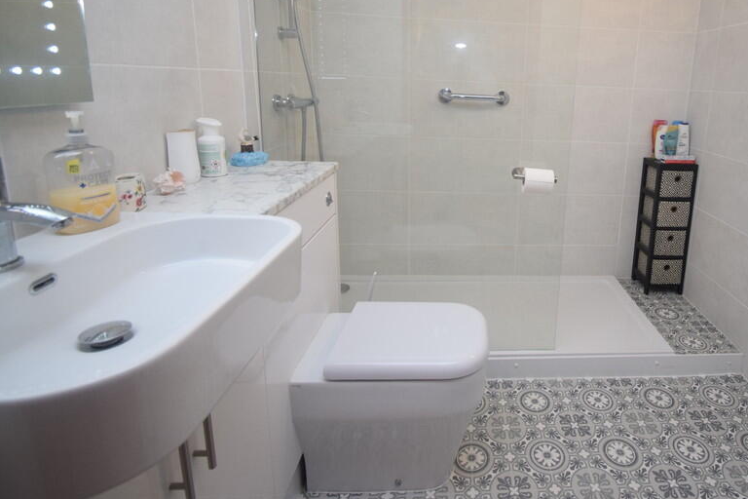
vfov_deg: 60.6
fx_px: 416
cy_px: 171
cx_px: 498
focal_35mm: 20
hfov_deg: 81.2
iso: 900
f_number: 4.5
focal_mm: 10
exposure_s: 1/60
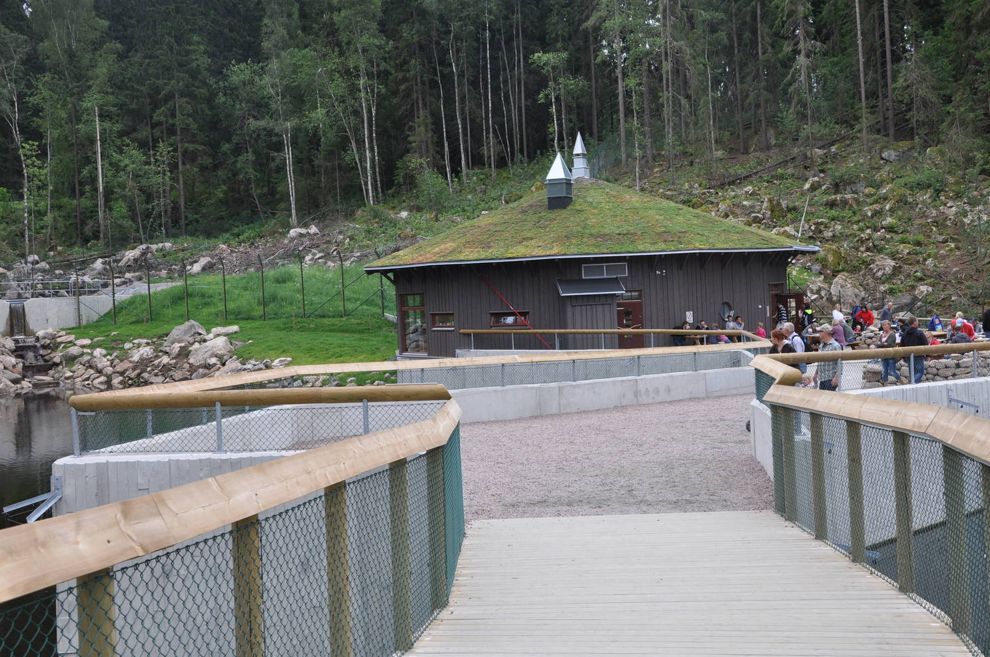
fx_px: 1154
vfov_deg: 31.8
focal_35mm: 42
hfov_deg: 46.4
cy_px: 306
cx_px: 521
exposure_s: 1/250
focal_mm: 26
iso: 200
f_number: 8
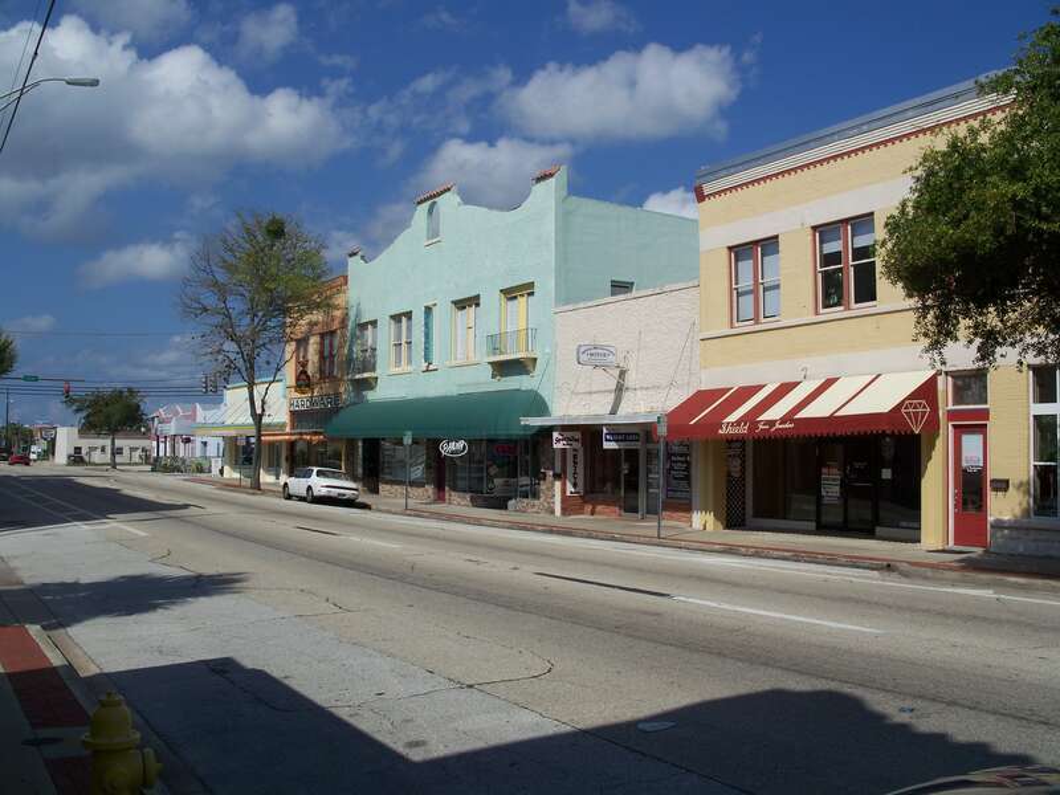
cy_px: 398
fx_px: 1133
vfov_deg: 38.7
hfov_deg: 50.1
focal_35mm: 37
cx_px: 530
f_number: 5.6
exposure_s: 1/640
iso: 64
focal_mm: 7.8
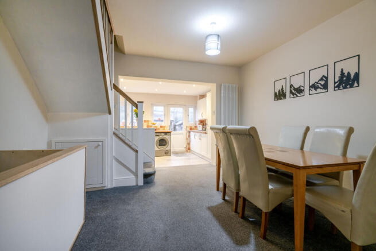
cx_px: 188
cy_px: 126
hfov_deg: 96.7
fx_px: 167
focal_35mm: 16
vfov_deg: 73.8
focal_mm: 16
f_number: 7.1
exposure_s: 1/8
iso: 250
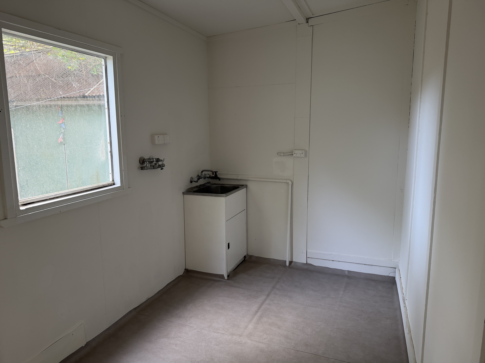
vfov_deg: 56.8
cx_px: 242
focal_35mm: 24
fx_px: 336
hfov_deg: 71.6
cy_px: 182
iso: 125
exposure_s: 1/100
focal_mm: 6.76
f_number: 1.78
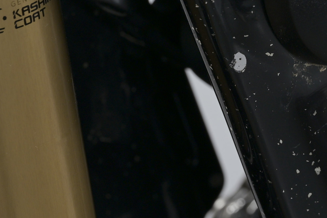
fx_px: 4659
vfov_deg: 2.7
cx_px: 261
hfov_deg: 4.0
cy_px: 61
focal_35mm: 513
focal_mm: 105
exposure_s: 1/200
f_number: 8
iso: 100
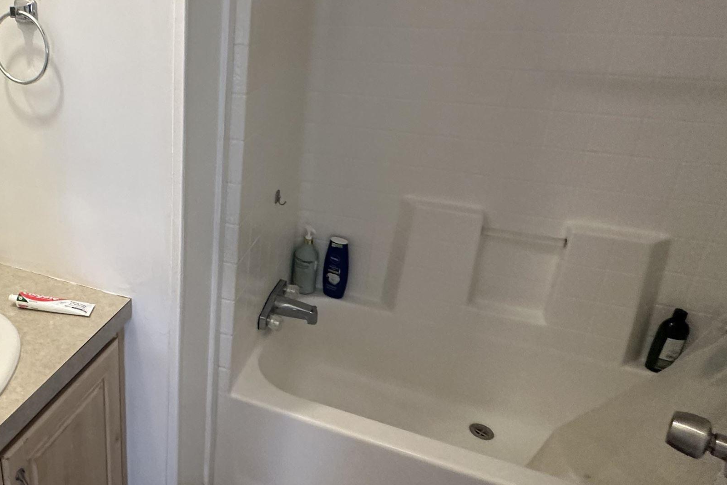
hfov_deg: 61.1
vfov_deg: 46.0
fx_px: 565
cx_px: 166
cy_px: 186
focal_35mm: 28
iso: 320
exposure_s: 1/120
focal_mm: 2.22
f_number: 2.2
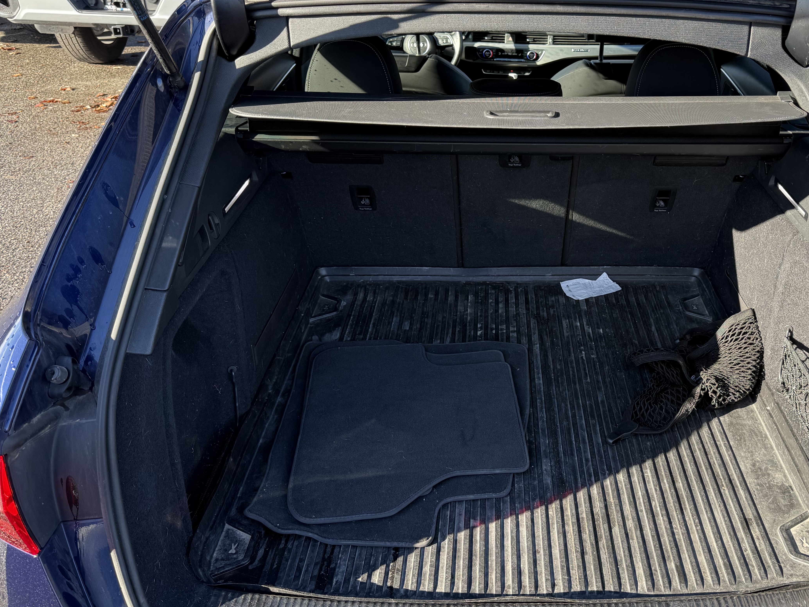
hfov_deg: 54.5
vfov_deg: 42.9
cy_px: 278
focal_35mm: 33
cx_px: 520
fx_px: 771
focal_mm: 6.76
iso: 80
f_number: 1.78
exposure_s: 1/296
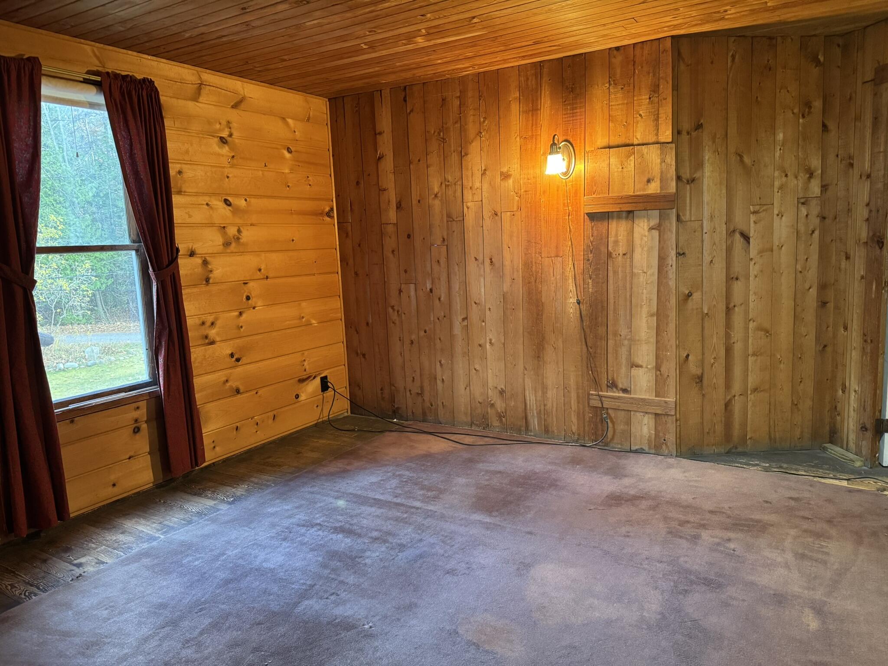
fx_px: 616
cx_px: 444
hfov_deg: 71.6
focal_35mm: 24
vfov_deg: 56.8
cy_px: 333
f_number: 1.78
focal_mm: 6.76
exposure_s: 1/60
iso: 800
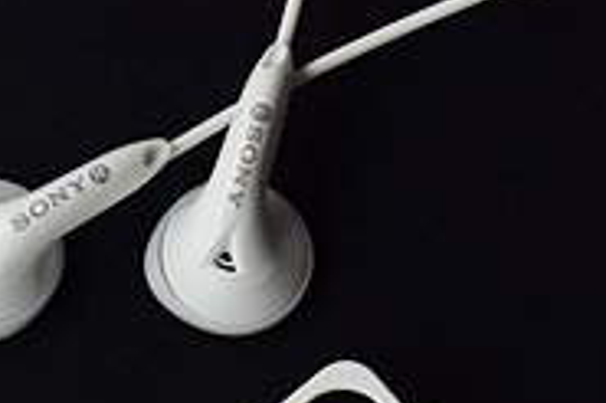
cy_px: 382
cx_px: 131
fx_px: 5990
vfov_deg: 3.8
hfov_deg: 5.8
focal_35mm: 356
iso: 1600
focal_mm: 55
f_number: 8
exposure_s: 1/250
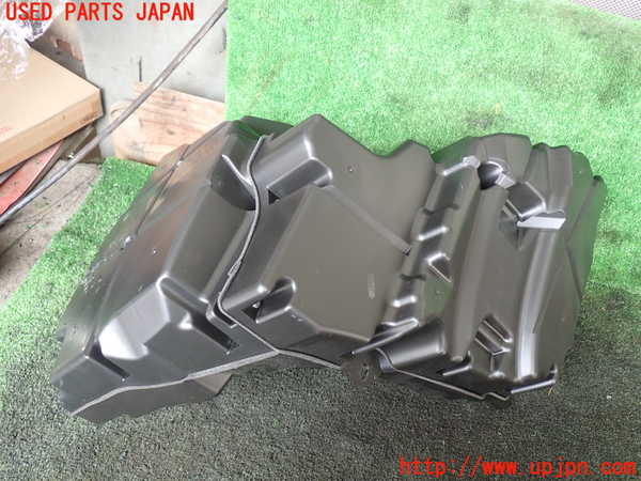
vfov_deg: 46.8
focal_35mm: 30
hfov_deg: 60.0
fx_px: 556
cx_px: 320
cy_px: 240
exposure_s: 1/60
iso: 200
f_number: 2.3
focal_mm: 5.4
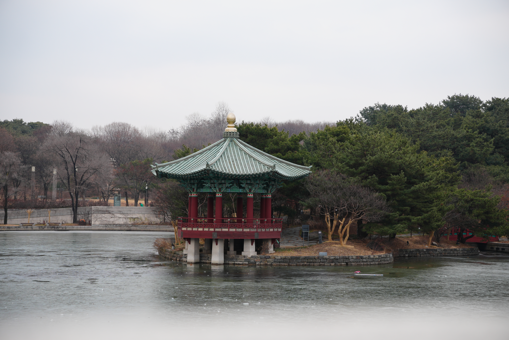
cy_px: 170
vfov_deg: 18.2
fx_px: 1060
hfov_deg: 27.0
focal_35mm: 75
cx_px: 254
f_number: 4
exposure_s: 1/80
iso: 200
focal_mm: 50
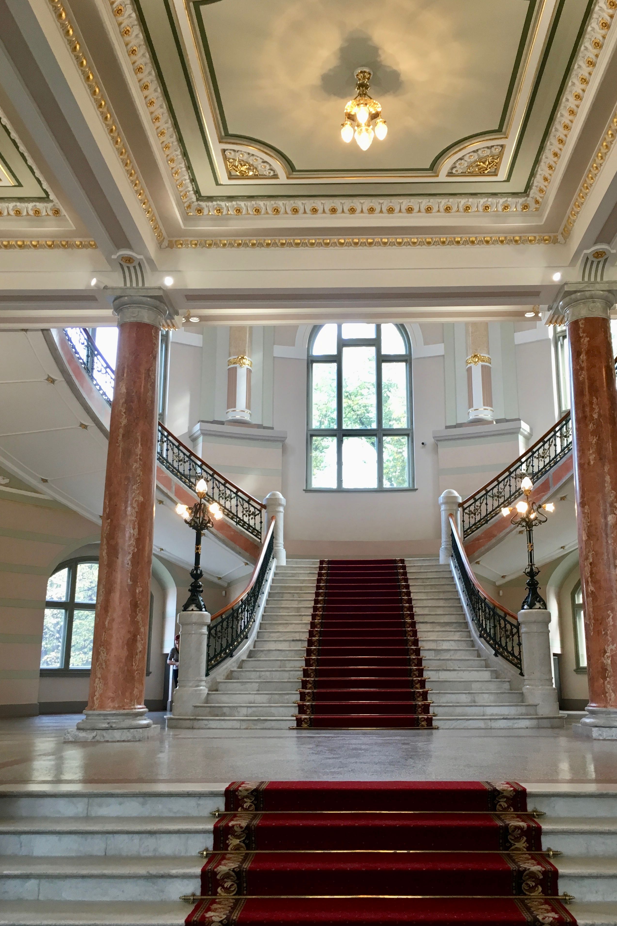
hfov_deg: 41.1
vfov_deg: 58.7
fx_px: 822
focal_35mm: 32
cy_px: 482
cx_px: 340
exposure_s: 1/33
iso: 80
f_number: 2.2
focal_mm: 4.15
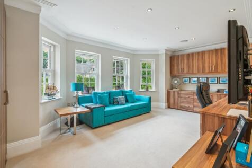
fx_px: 112
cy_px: 84
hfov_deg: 96.8
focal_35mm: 16
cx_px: 126
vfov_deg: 73.7
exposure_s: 1/20
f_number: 6.3
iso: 640
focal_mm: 16
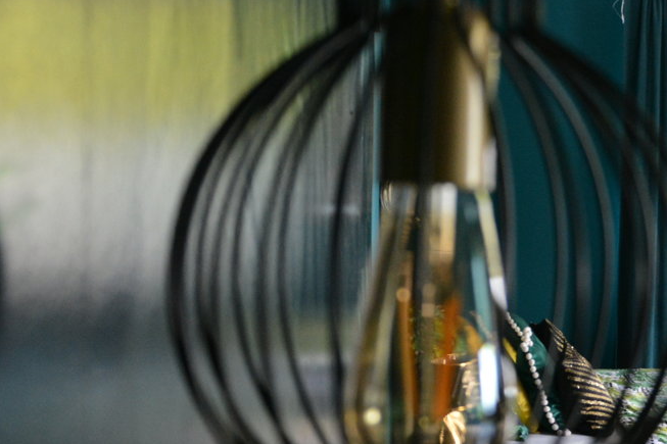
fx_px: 1241
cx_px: 466
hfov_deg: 29.8
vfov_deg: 20.3
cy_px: 223
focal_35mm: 67
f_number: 3.5
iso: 1600
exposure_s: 1/15
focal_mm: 18
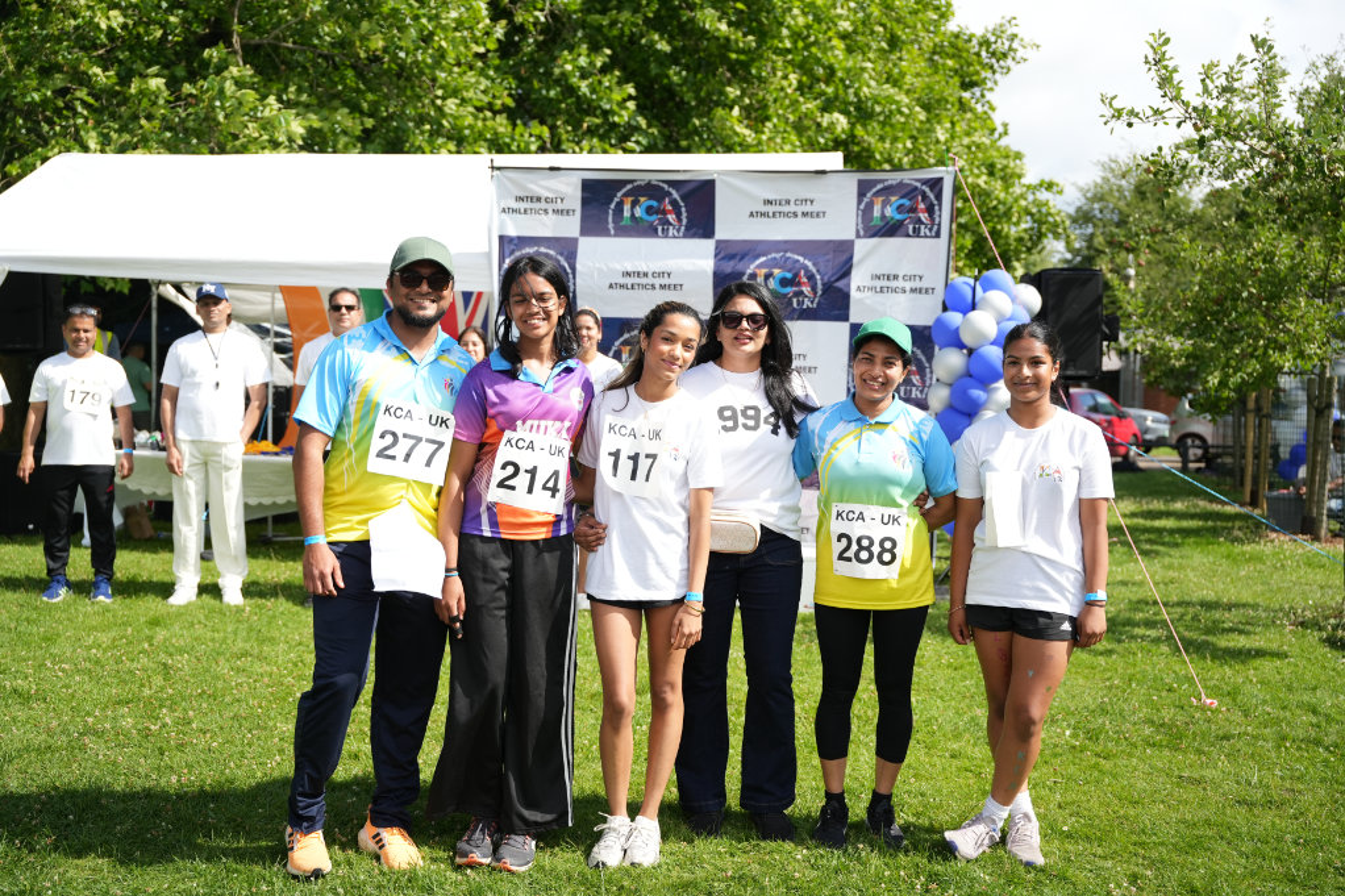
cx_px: 672
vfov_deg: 34.0
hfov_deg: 49.2
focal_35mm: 39
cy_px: 448
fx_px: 1468
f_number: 2.8
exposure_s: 1/4000
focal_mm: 39.3
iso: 400
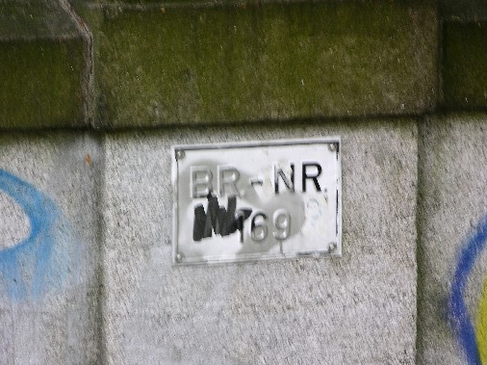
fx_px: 4570
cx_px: 242
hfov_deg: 6.1
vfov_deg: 4.6
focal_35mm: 325
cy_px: 195
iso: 50
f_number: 4.2
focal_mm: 71.2
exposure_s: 1/18
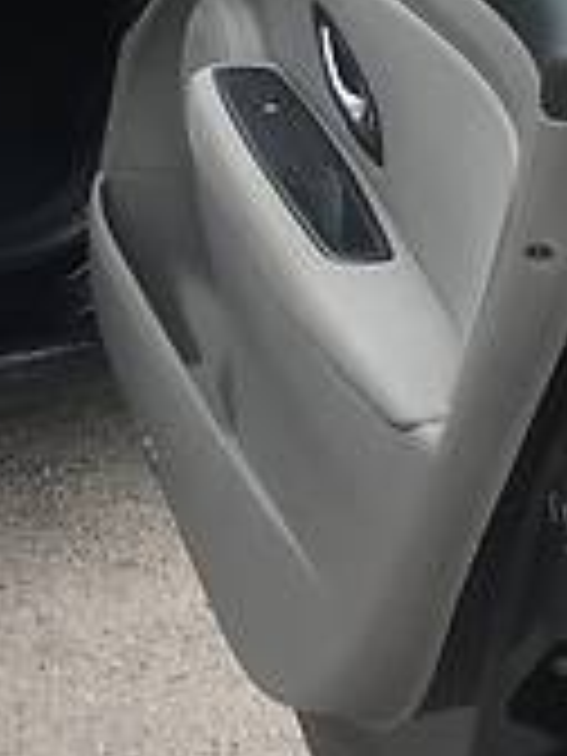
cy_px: -248
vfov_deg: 18.2
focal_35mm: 100
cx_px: -216
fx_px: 2184
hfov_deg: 14.1
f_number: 1.8
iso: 20
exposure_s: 1/158
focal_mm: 4
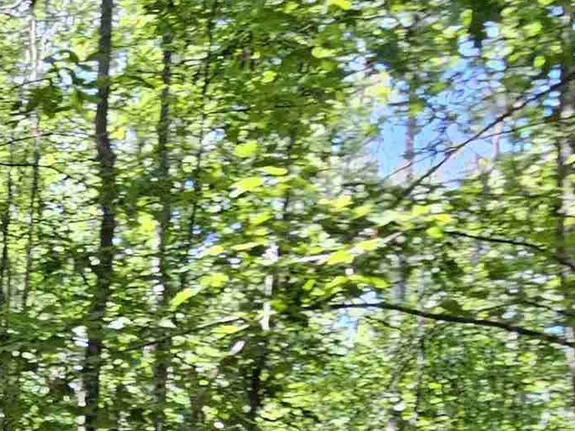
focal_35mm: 58
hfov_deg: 25.0
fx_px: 963
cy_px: 647
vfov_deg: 21.2
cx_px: -297
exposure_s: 1/207
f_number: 2.2
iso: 160
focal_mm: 2.2
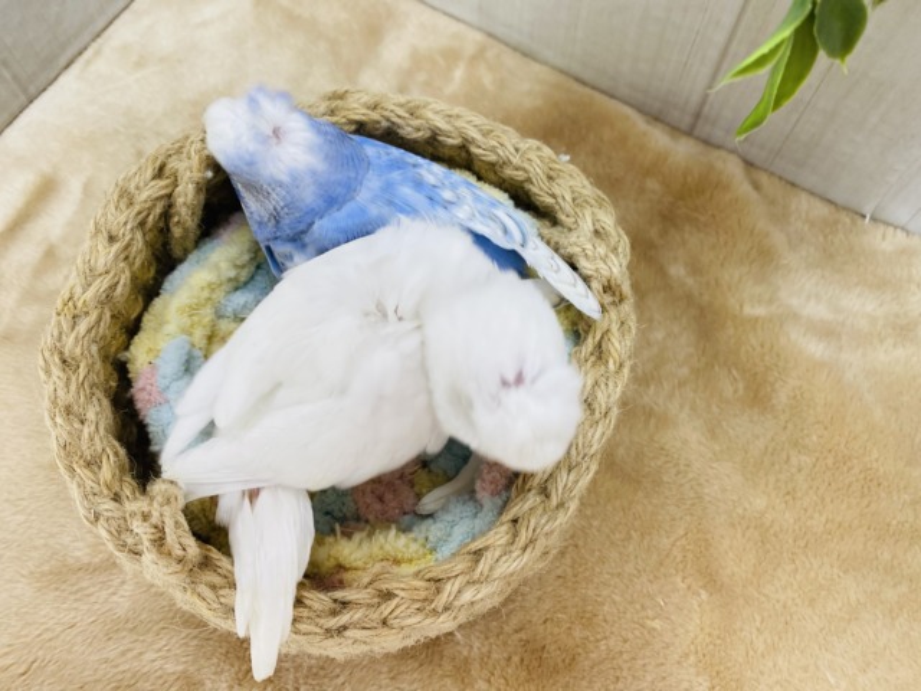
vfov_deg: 54.9
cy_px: 346
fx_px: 665
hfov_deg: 69.4
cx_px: 460
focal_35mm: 25
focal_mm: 4.25
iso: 125
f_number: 1.8
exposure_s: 1/100
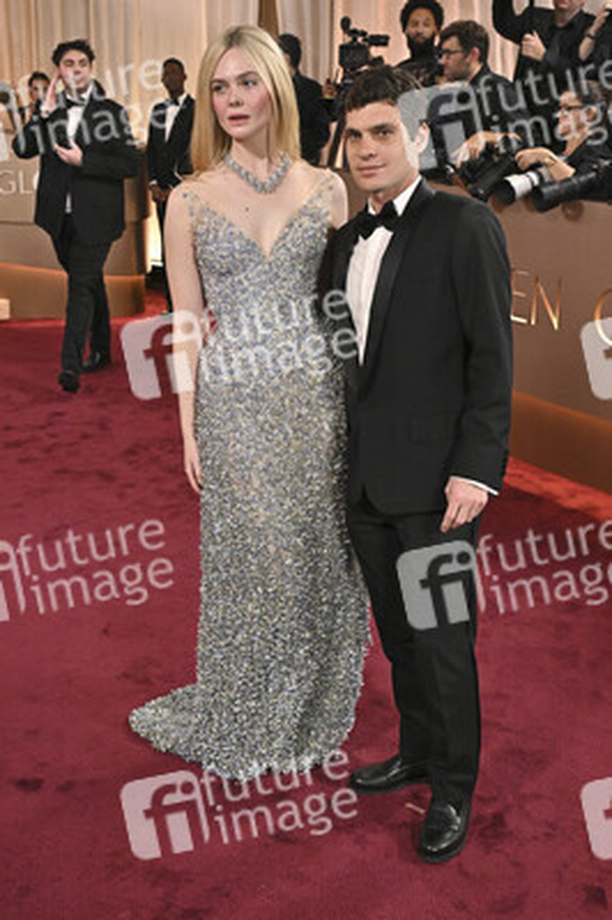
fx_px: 996
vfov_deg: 49.6
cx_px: 306
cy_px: 460
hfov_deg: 34.2
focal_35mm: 39
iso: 2500
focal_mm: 39
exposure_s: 1/320
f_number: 5.6
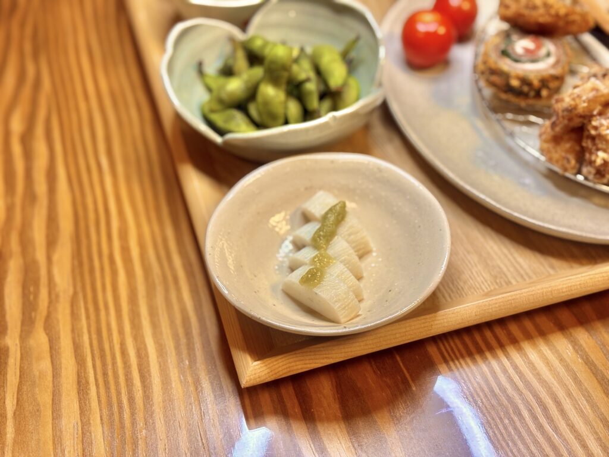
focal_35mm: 52
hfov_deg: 36.8
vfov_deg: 28.0
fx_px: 915
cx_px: 304
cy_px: 228
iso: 64
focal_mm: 5.96
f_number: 1.6
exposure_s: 1/60
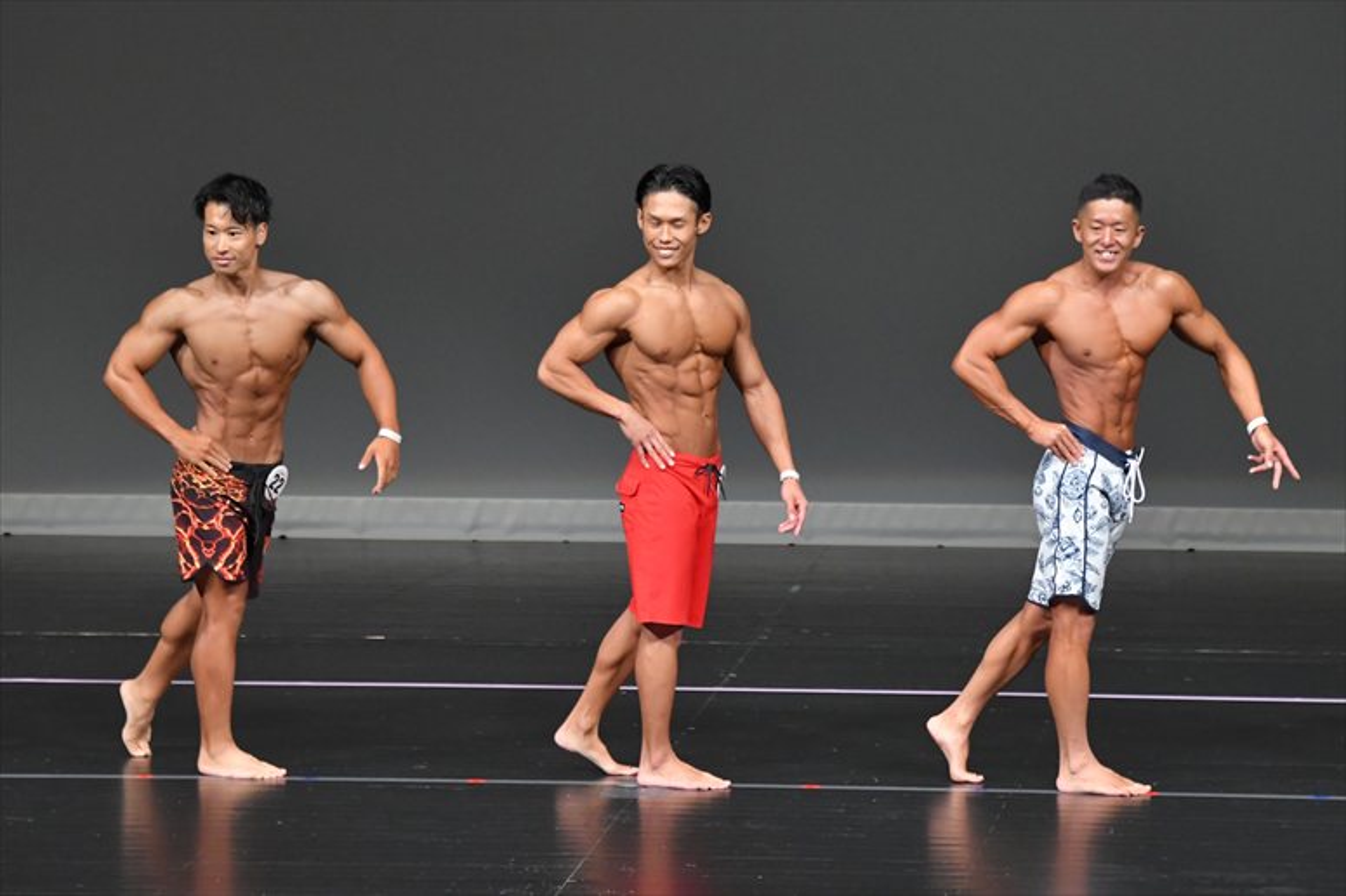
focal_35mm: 285
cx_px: 673
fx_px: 10651
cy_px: 448
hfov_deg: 7.2
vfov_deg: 4.8
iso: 4000
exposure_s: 1/400
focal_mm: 190
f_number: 5.6
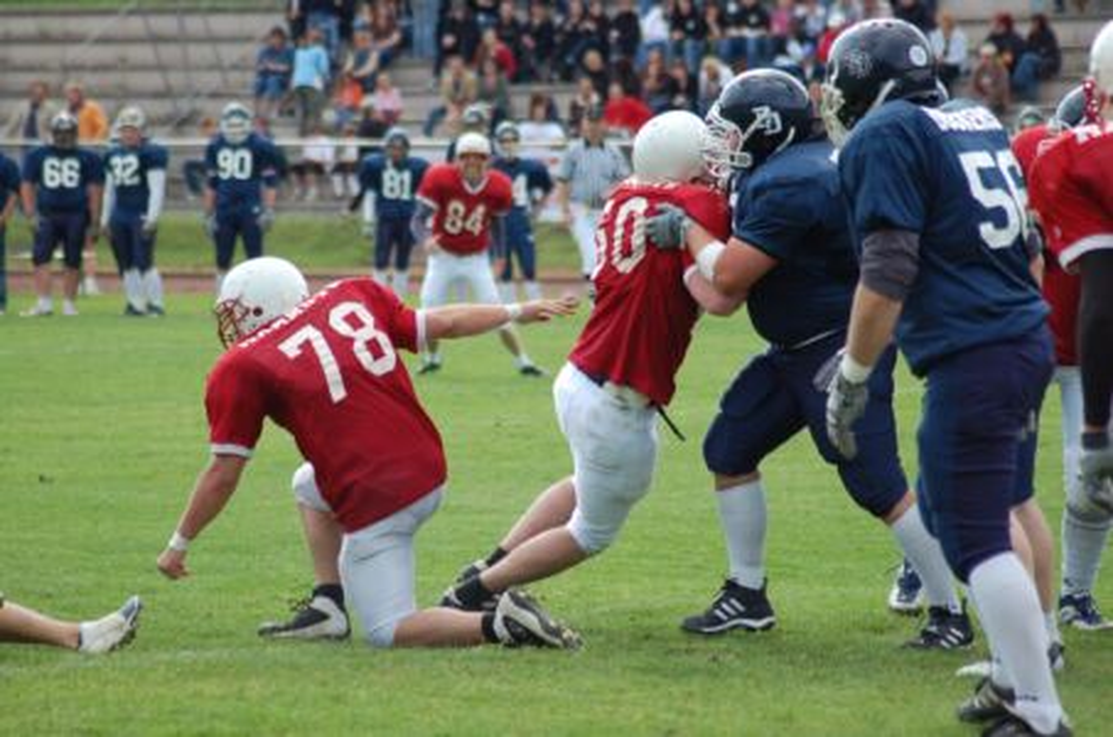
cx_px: 556
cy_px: 368
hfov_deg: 9.2
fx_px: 6942
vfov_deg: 6.1
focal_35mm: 225
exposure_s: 1/800
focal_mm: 150
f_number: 4.5
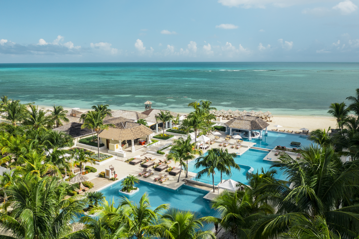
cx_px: 180
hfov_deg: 65.5
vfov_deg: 46.4
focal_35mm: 28
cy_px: 120
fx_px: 279
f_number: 4
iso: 100
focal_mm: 10.26
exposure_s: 1/100
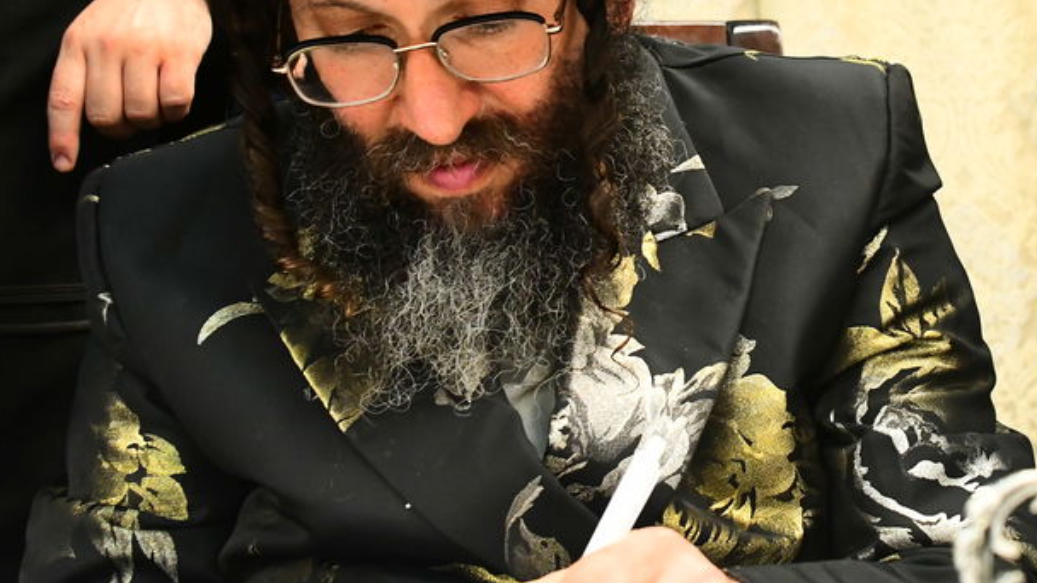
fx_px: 2255
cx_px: 885
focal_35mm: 82
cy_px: 98
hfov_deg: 25.3
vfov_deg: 14.6
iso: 3200
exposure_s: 1/160
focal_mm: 34
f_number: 5.6
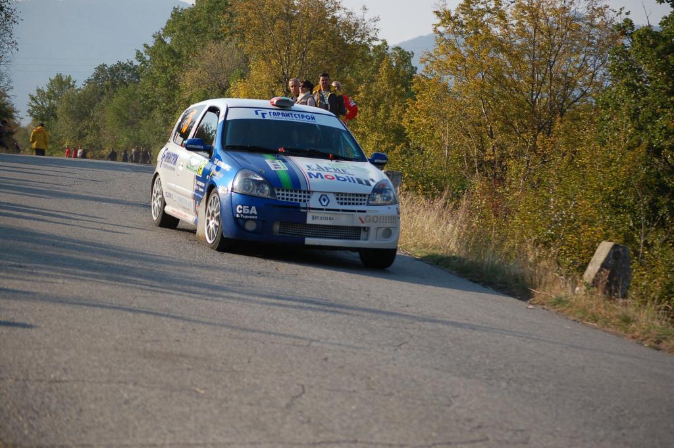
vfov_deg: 10.7
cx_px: 337
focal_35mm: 128
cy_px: 224
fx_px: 2385
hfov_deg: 16.1
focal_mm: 85
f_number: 4.5
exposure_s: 1/1000
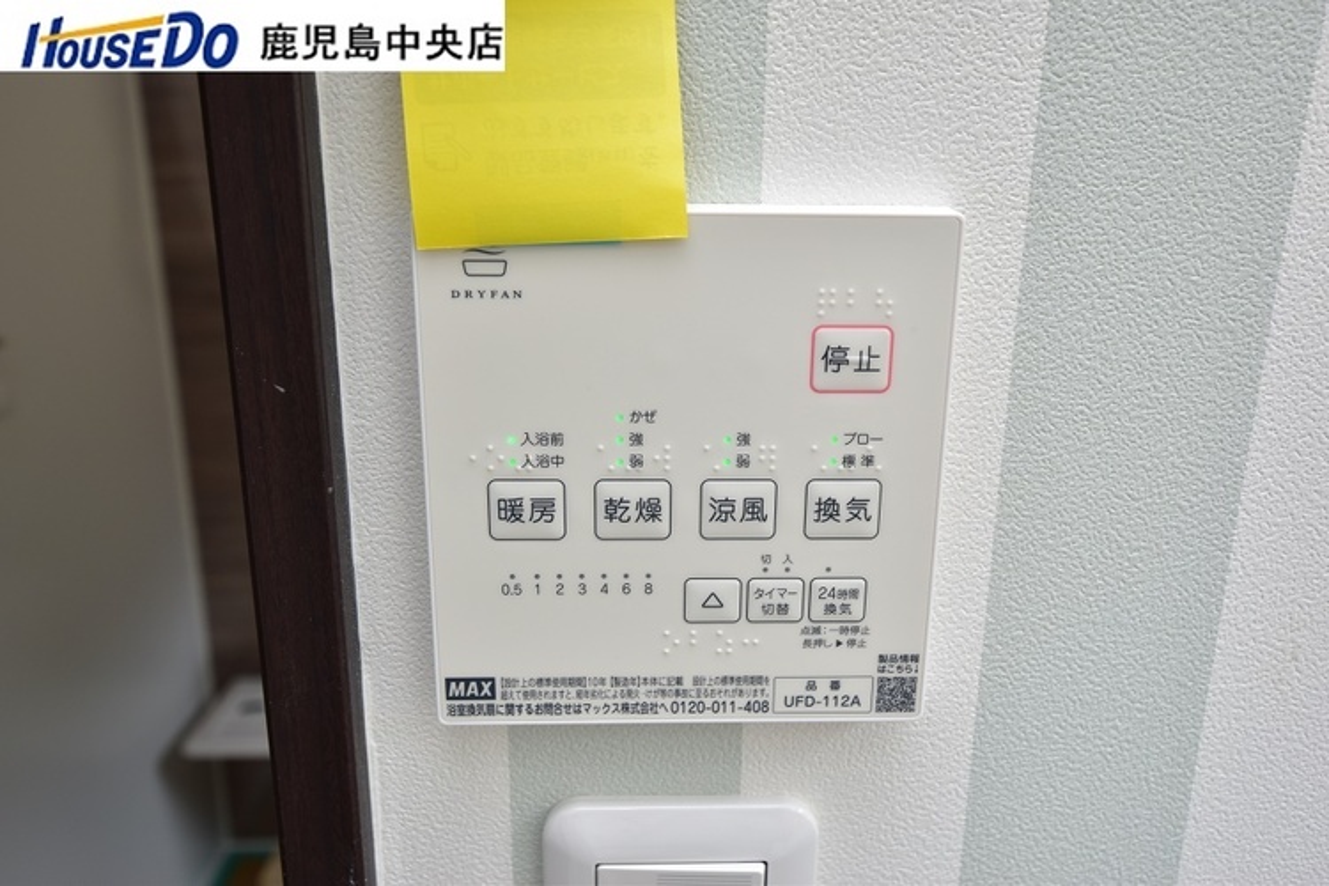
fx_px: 1107
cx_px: 664
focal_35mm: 30
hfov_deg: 61.9
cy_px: 443
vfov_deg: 43.6
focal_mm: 20
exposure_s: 1/60
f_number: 5
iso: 160
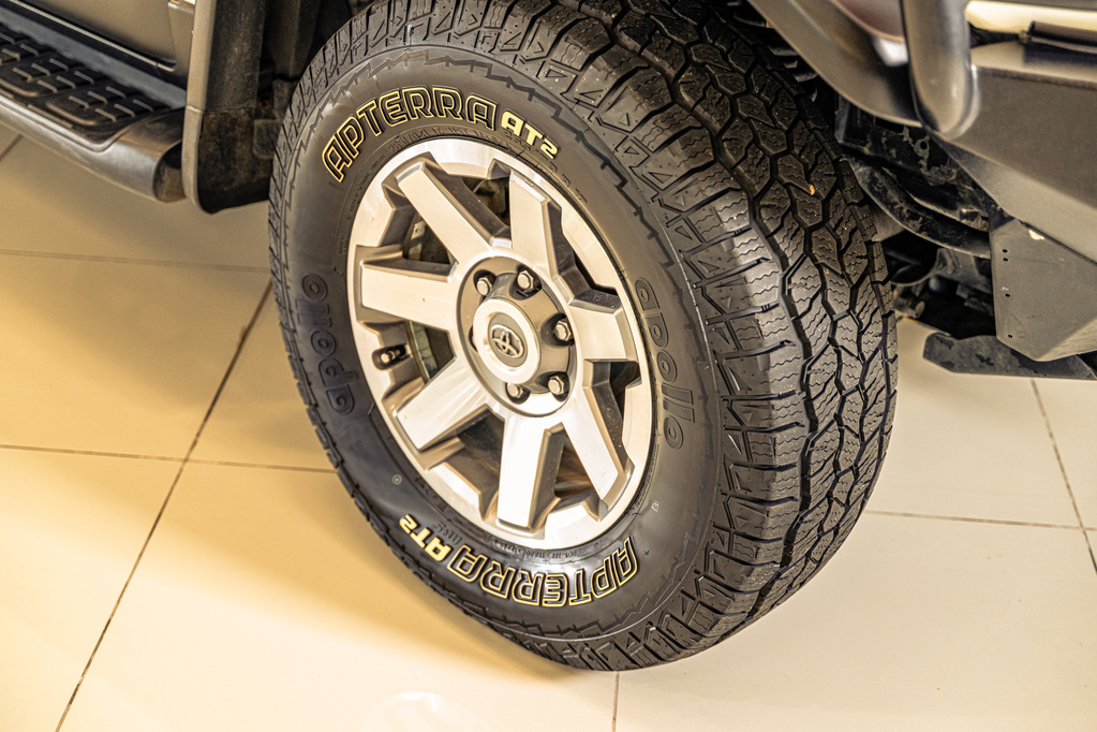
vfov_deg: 23.4
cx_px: 548
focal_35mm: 58
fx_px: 1767
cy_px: 366
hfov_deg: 34.5
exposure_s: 1/200
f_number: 2.8
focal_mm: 58
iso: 2000
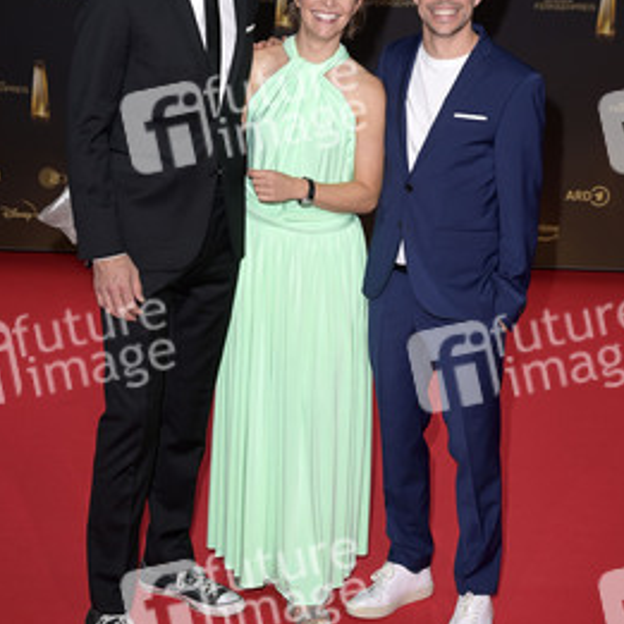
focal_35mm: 65
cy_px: 237
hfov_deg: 26.5
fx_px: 1326
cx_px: 313
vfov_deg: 26.4
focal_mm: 50
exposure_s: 1/250
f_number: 5
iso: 1000
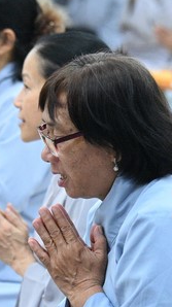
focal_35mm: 274
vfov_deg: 7.9
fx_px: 2228
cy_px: 161
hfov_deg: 4.4
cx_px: 28
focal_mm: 120
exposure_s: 1/250
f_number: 4.5
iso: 20000
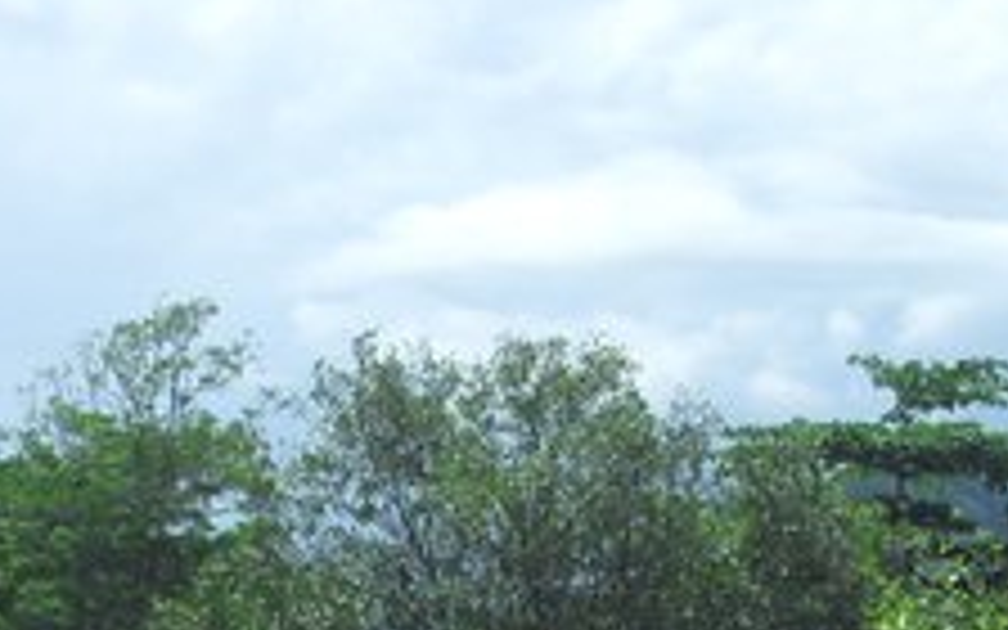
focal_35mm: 144
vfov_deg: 8.9
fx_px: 3956
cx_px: 270
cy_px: 940
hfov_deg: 14.5
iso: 100
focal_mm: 6.2
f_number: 8
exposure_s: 1/320
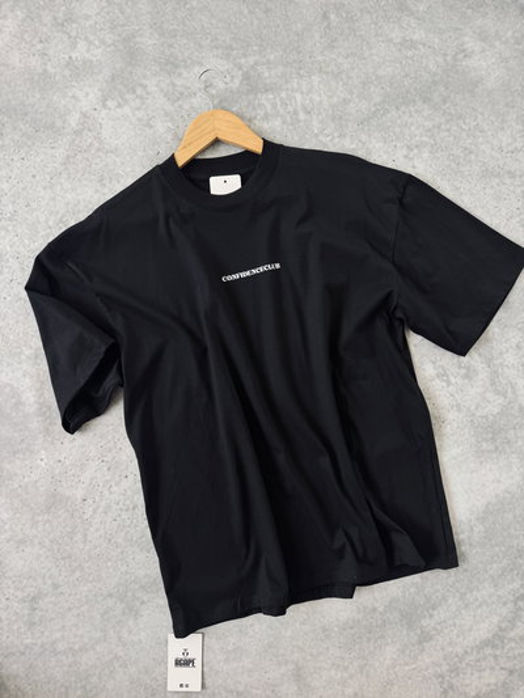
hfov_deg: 56.8
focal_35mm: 24
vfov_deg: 71.6
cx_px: 262
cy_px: 349
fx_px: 484
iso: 64
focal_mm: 6.76
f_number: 1.78
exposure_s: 1/147
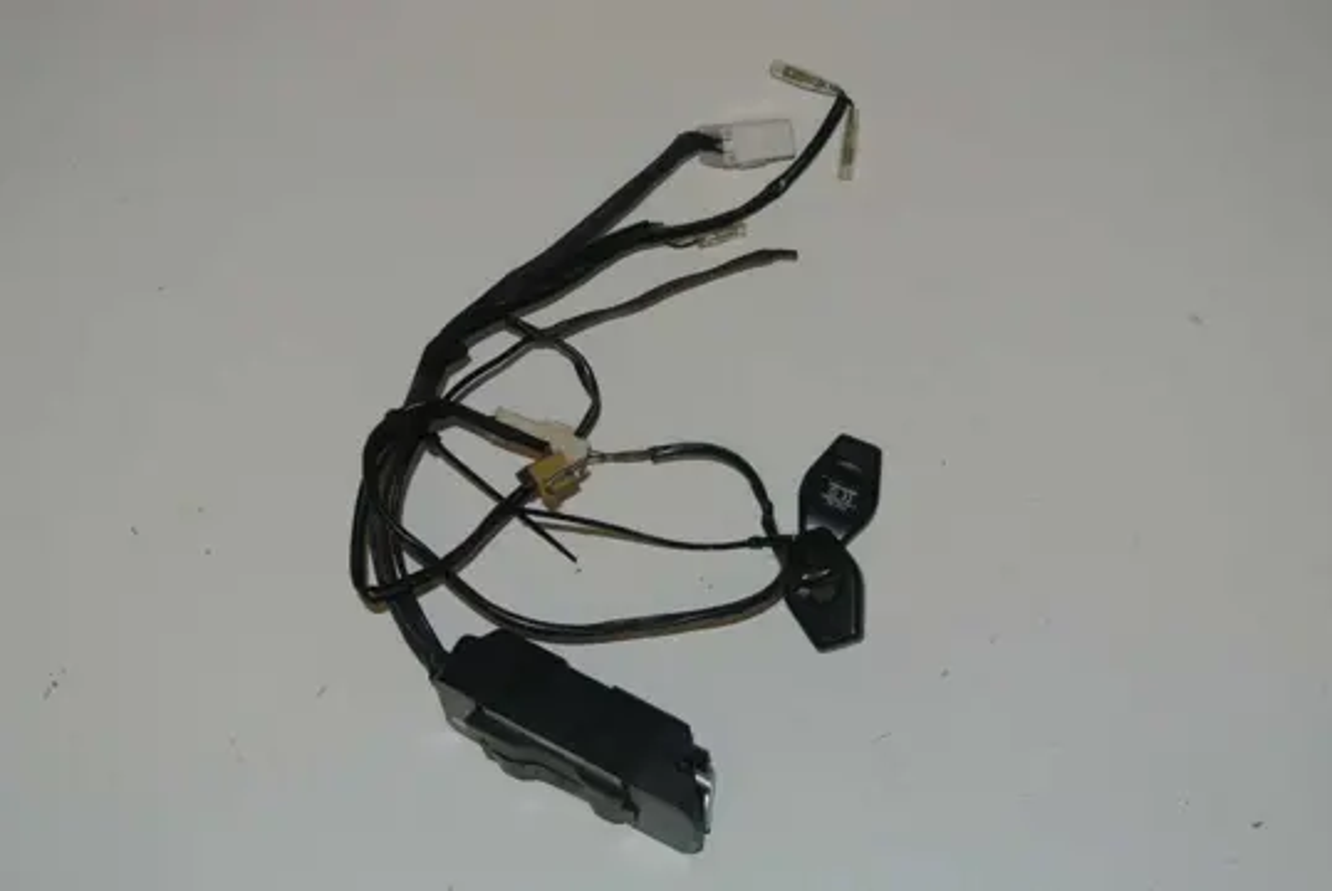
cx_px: 666
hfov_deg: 33.9
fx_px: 2185
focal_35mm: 59
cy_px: 446
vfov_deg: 23.1
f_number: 5
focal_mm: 21.9
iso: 200
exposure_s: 1/60
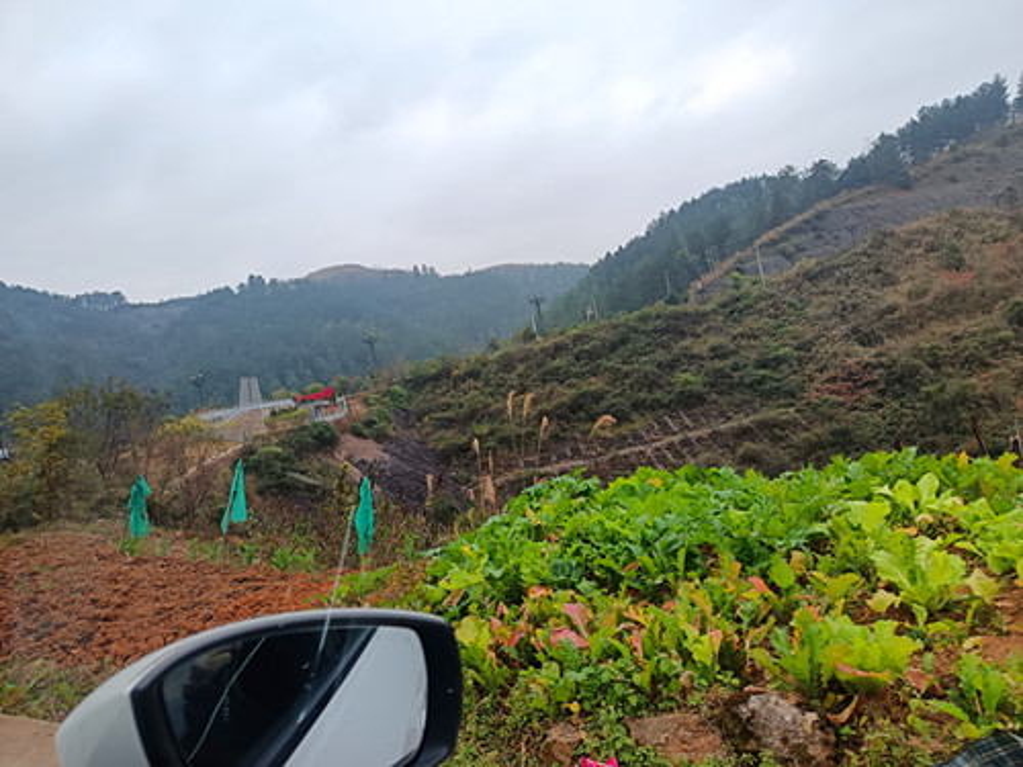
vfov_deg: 56.8
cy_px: 384
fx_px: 709
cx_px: 512
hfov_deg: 71.6
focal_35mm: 24
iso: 547
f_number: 1.75
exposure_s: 1/900
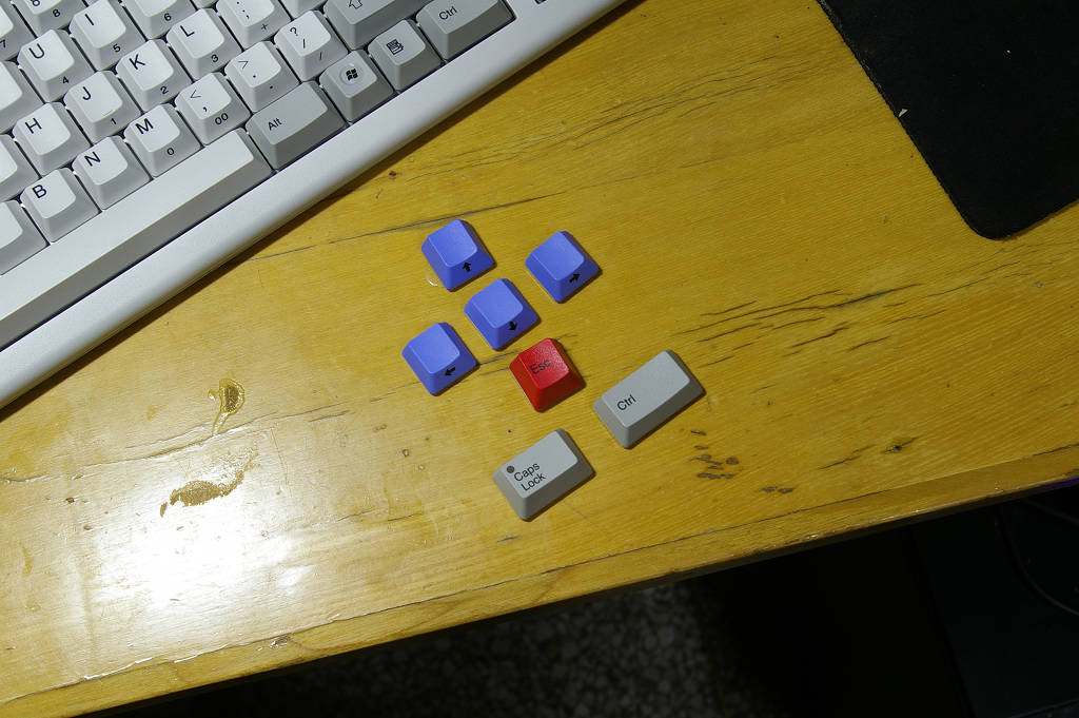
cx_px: 540
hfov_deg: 40.0
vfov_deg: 27.2
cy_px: 359
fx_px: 1482
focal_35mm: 50
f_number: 9
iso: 200
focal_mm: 33
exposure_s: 1/1.67
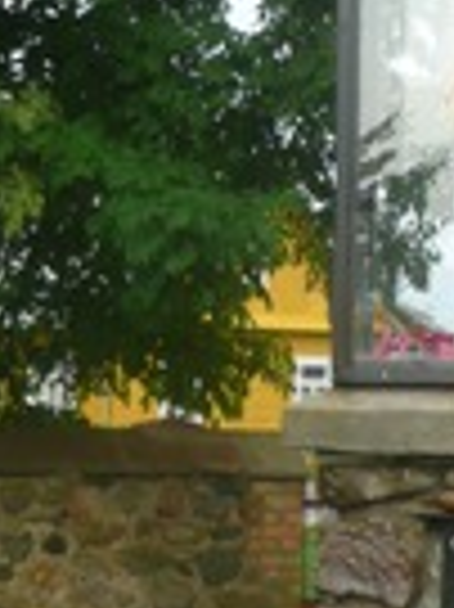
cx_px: 517
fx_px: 3205
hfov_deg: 8.0
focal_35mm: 183
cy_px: 324
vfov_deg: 10.8
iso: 100
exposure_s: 1/200
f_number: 4.3
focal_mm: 9.1
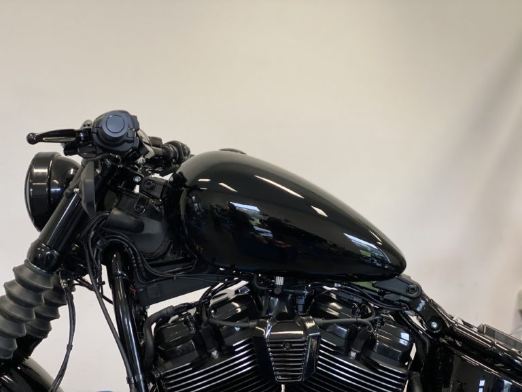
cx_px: 261
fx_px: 784
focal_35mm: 52
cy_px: 196
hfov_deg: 36.8
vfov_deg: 28.0
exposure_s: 1/100
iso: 200
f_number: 2
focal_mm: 6
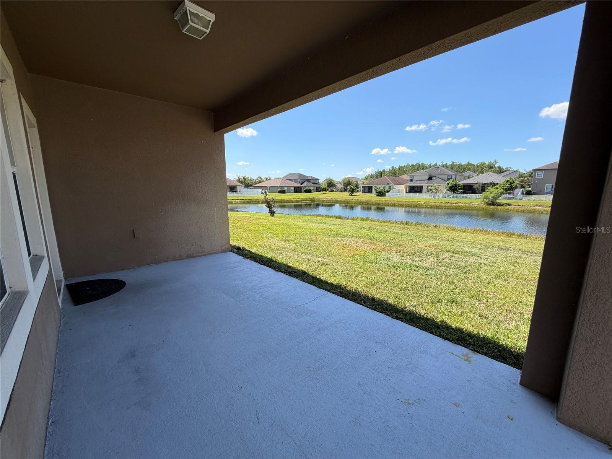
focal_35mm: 14
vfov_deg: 85.7
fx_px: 248
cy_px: 230
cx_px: 306
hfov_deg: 102.1
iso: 32
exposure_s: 1/770
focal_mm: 2.22
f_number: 2.2
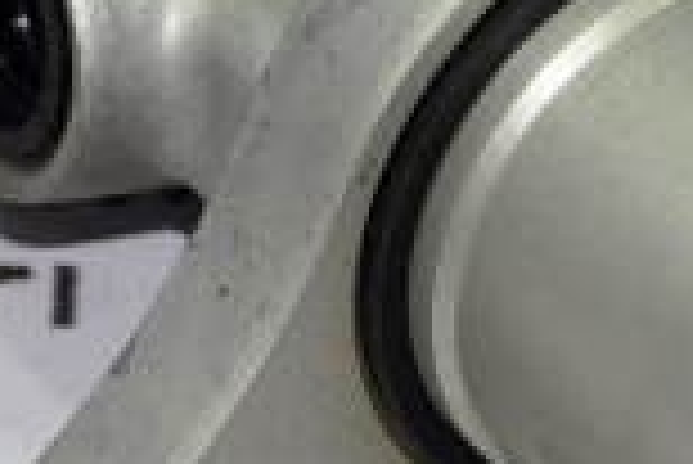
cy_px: 171
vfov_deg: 3.0
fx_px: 8767
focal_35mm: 455
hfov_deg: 4.5
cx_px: 387
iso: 200
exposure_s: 1/60
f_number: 5
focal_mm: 52
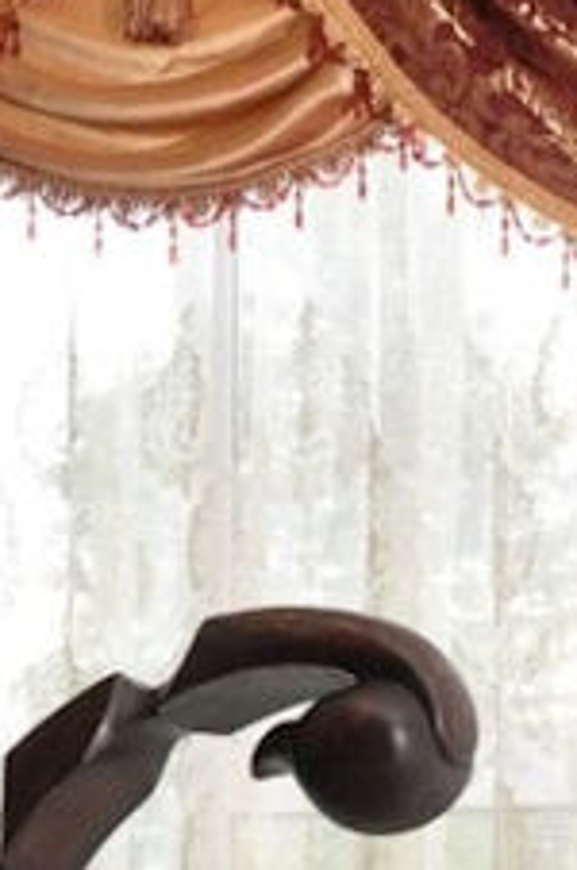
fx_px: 3472
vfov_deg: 12.7
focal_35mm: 144
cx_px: 523
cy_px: 1655
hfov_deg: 9.5
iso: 2000
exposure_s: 1/160
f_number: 10
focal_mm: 24
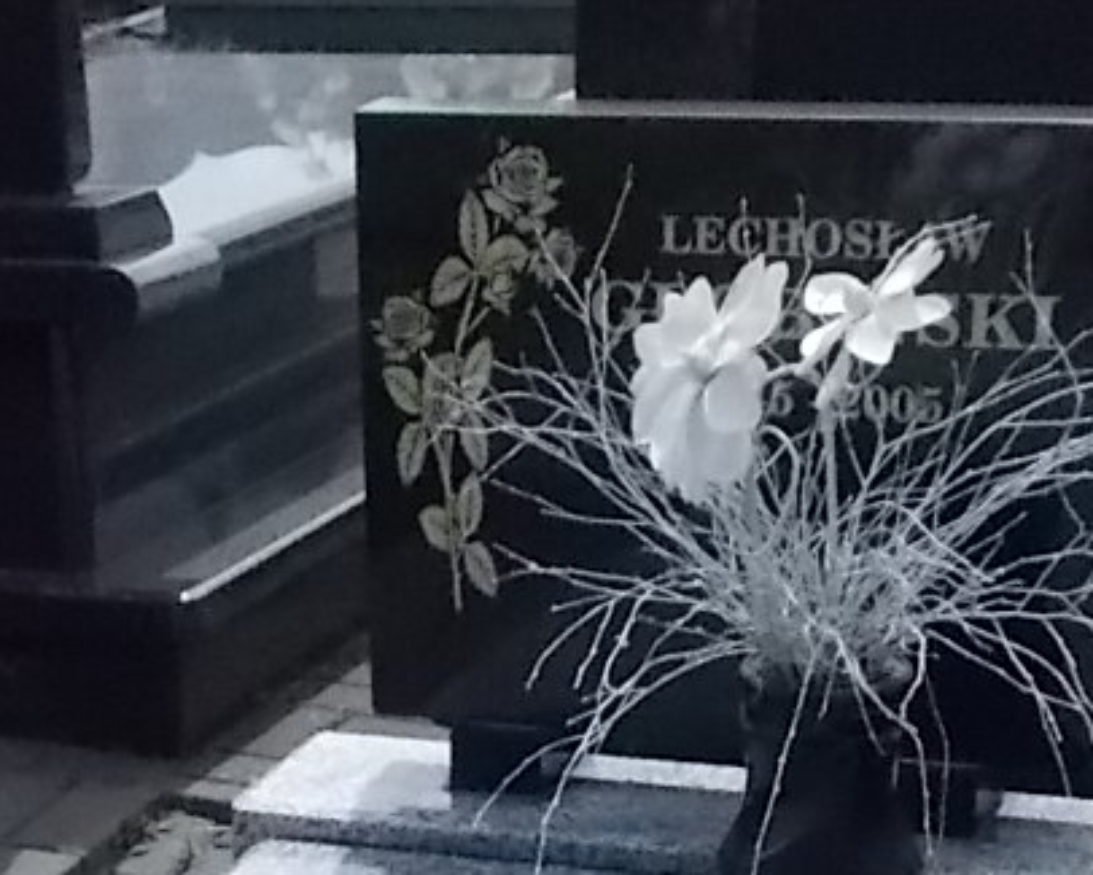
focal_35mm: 100
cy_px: 1373
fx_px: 3236
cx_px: 342
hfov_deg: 19.1
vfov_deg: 14.2
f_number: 8
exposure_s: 1/800
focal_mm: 4.6
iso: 400
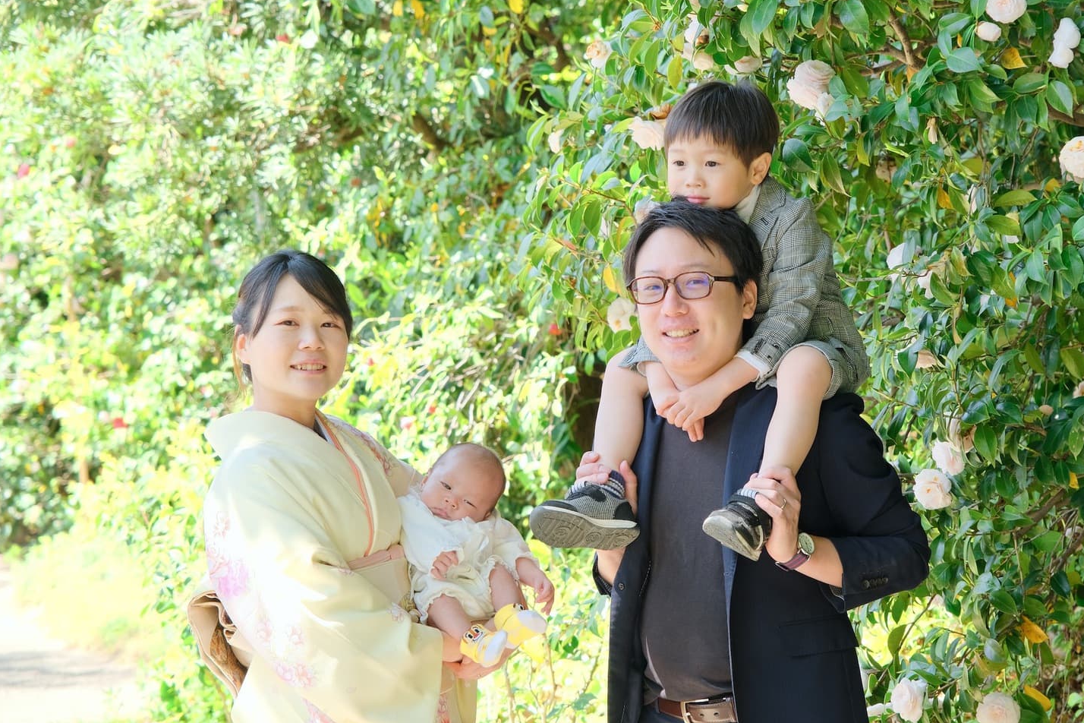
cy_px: 359
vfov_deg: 11.6
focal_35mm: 118
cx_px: 544
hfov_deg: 17.3
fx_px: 3553
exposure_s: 1/125
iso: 800
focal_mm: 78.1
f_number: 5.6
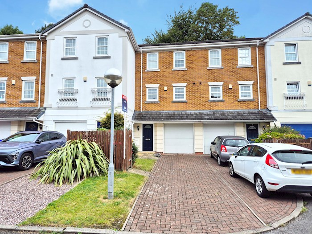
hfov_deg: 73.9
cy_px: 117
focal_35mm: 23
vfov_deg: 58.9
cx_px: 156
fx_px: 207
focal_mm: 5.4
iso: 25
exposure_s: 1/1204
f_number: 1.8
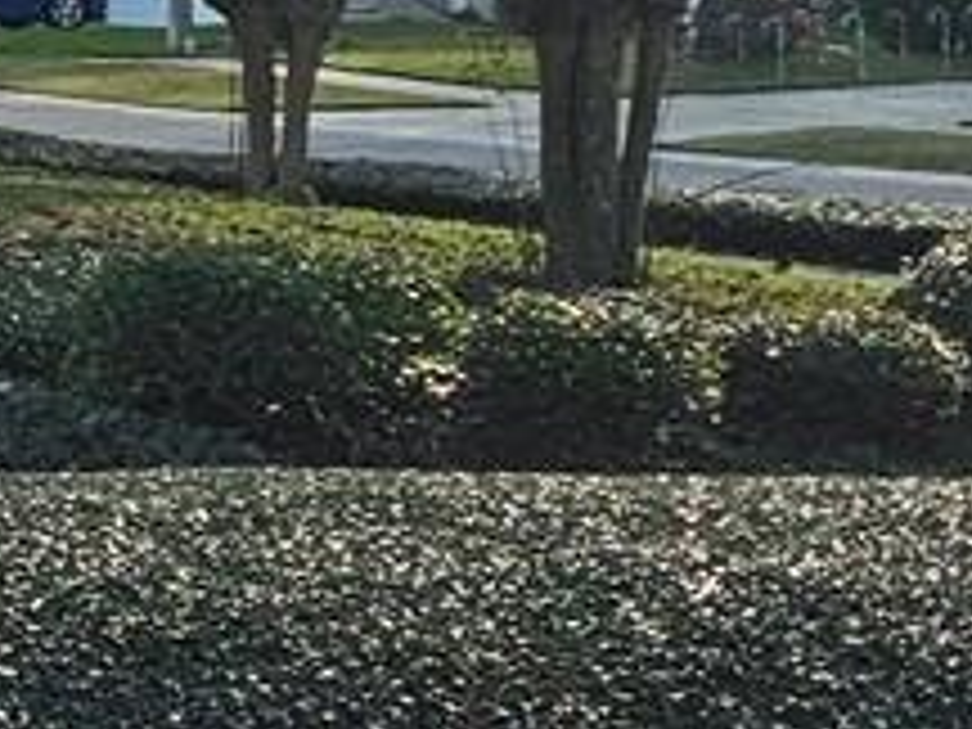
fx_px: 4774
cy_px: 99
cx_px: -1512
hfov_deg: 9.9
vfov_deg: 8.7
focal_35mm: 170
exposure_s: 1/1111
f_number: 1.7
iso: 20
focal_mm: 6.3
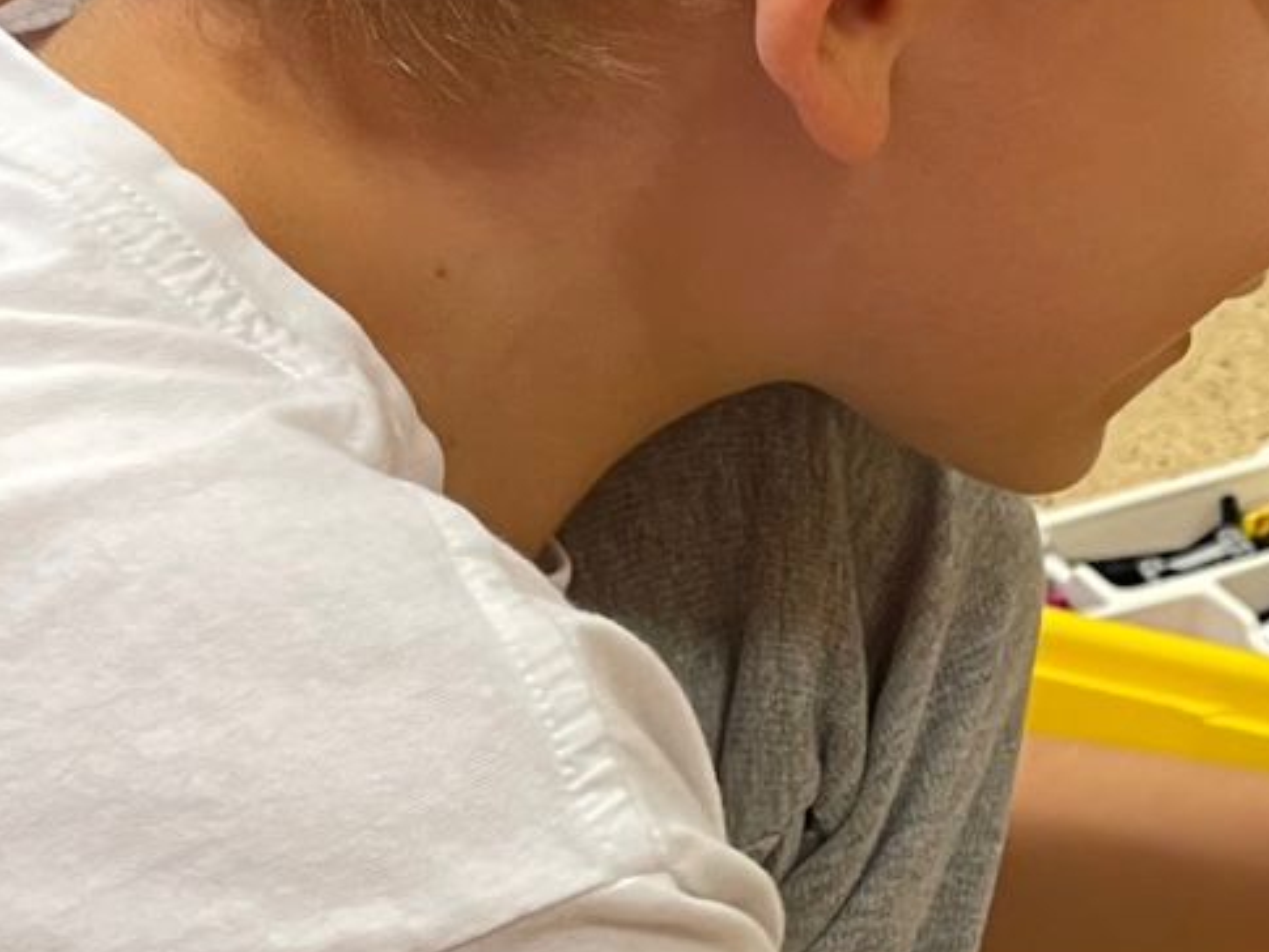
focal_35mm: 108
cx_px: 1832
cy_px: 782
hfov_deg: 16.7
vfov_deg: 13.6
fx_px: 3960
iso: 125
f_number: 1.6
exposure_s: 1/50
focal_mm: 5.1
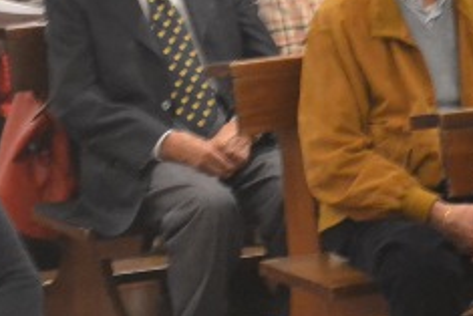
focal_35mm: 281
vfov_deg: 4.9
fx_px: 3690
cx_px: 711
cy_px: 218
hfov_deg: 7.2
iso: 3200
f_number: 5.6
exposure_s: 1/13
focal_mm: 55
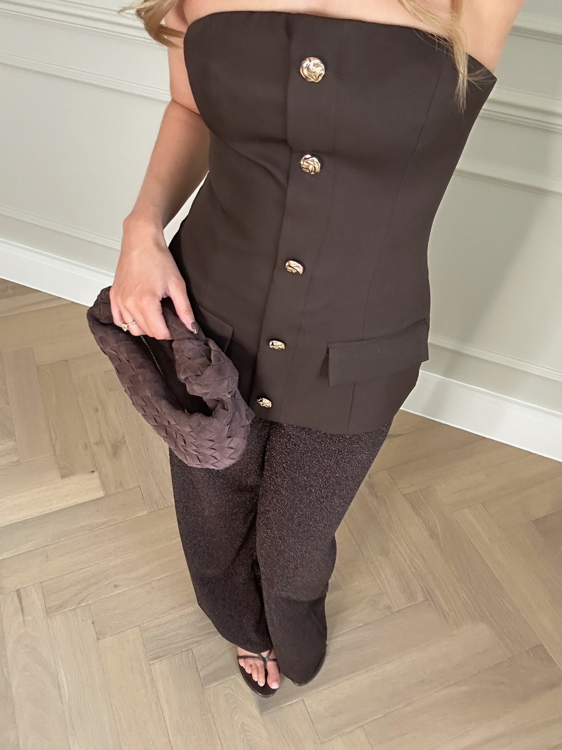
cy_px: 375
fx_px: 649
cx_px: 281
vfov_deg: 60.0
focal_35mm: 30
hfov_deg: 46.8
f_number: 1.9
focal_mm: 2.69
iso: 250
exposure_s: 1/50
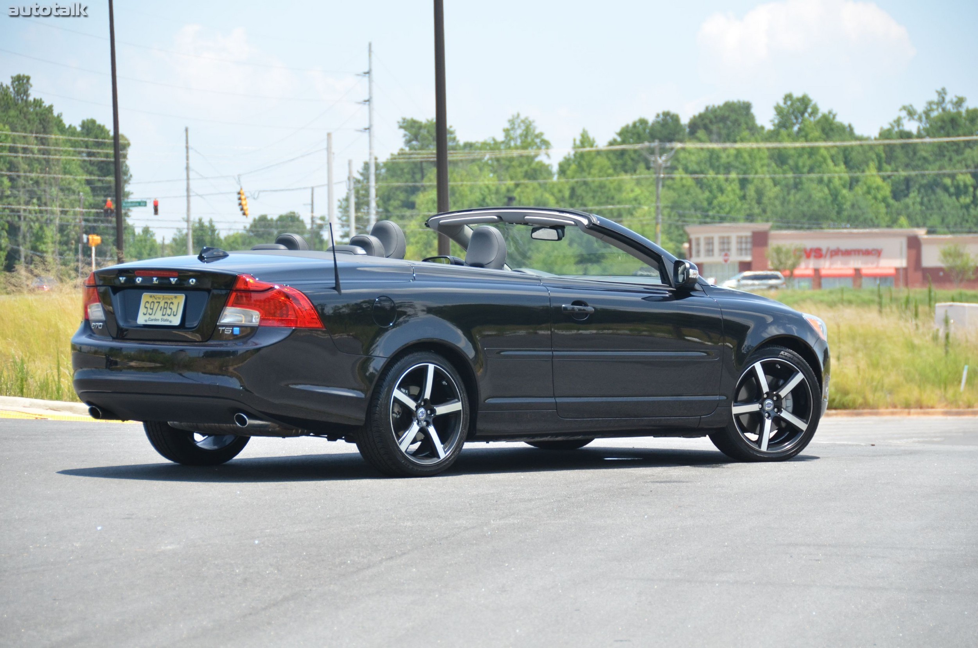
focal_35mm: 168
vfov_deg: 8.1
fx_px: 4555
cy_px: 324
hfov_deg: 12.3
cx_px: 489
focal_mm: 112
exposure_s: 1/1000
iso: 500
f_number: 5.3
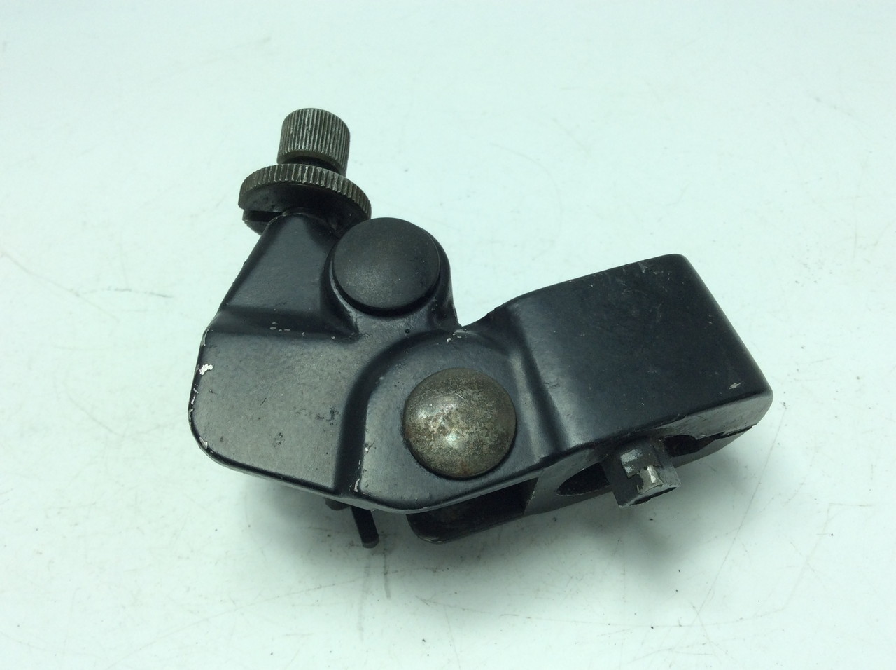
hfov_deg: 56.9
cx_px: 448
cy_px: 335
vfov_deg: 44.1
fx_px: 827
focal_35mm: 32
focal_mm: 3.3
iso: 32
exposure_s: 1/364
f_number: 2.4
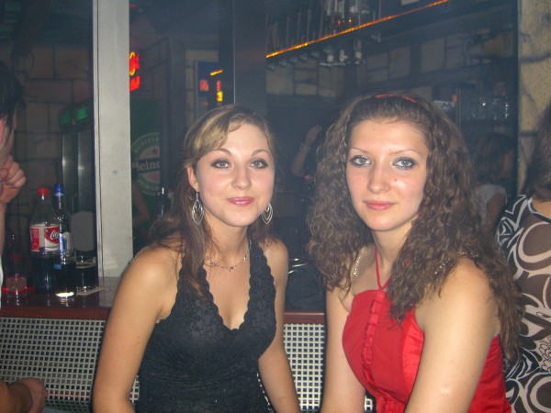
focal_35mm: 38
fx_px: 605
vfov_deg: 37.7
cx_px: 276
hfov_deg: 49.0
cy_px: 206
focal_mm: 7.9
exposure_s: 1/60
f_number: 2.8
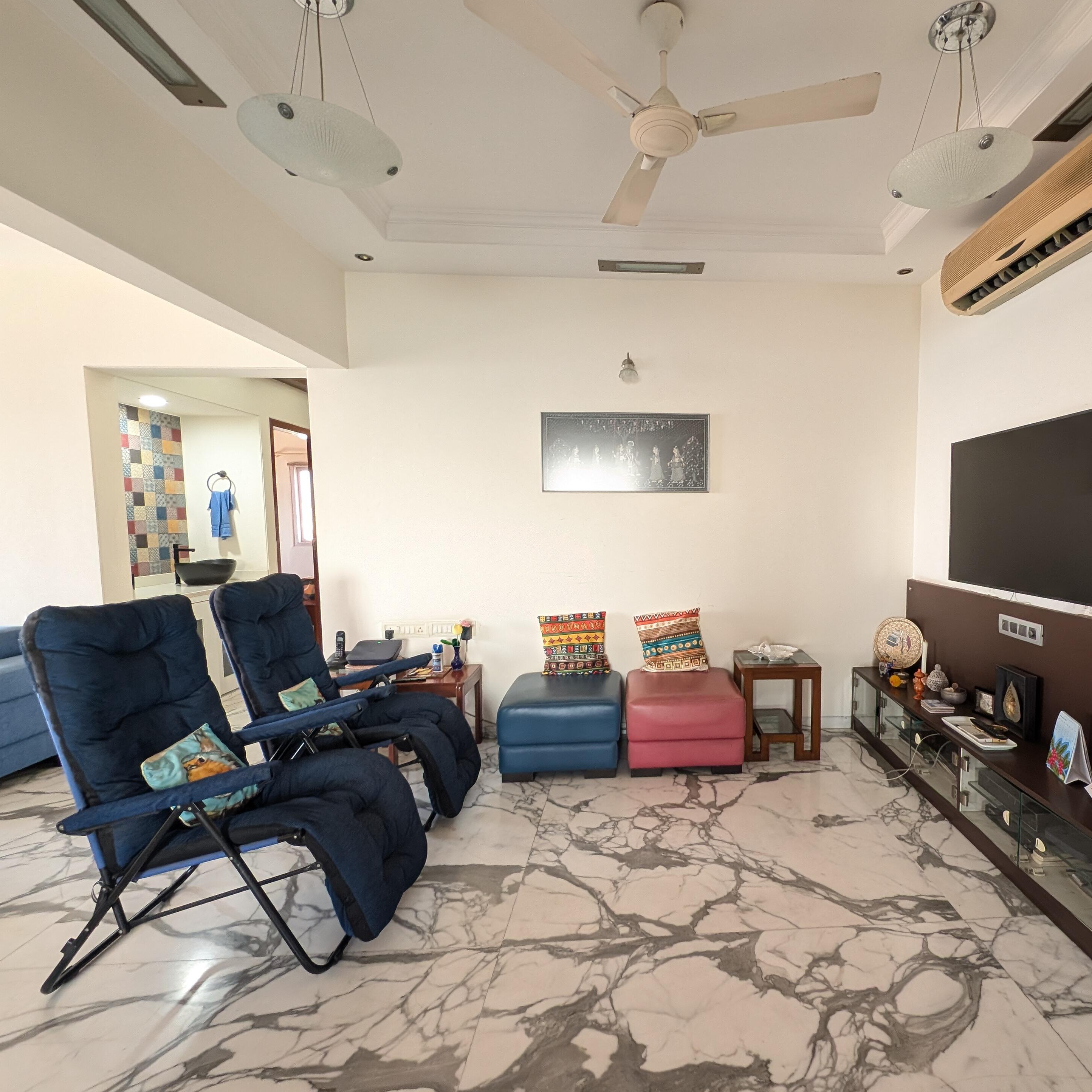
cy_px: 561
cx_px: 673
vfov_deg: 91.1
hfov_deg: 89.6
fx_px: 535
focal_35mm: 15
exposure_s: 1/100
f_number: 1.95
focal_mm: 2.23
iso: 559
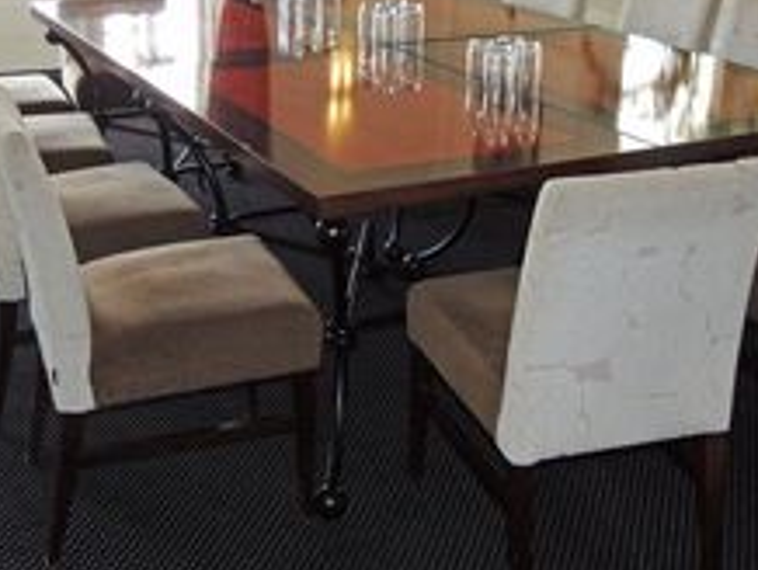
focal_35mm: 55
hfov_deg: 34.9
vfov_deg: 26.1
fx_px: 1206
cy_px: 101
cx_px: 372
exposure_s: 1/40
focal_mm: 5.3
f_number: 3.1
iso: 200
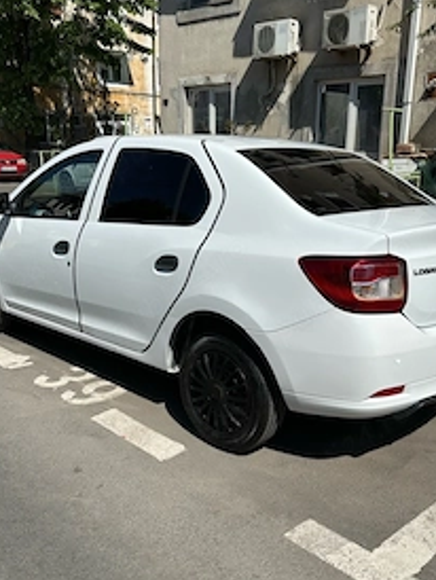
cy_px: 315
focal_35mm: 35
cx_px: 220
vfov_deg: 52.5
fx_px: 587
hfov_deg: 40.8
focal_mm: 6.86
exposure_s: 1/8197
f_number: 1.78
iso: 80
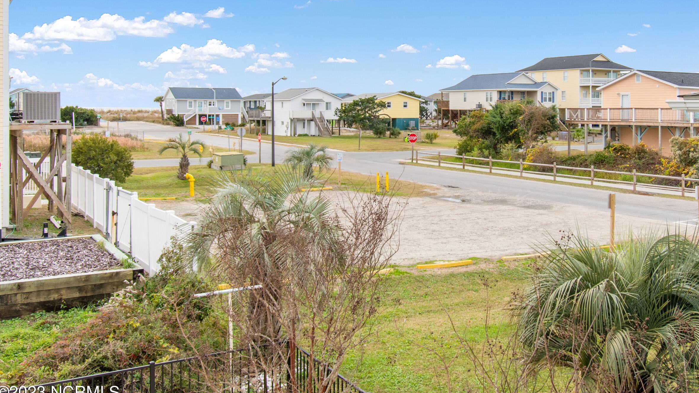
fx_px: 741
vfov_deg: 29.4
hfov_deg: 49.9
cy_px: 123
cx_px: 440
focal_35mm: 40
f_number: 8
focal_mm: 20
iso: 100
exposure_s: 1/250
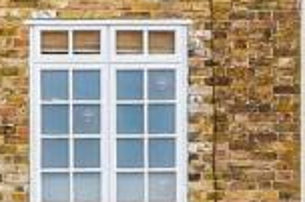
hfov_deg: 18.9
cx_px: -76
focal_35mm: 101
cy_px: -245
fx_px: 855
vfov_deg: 11.6
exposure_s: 1/200
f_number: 8
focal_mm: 10
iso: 250
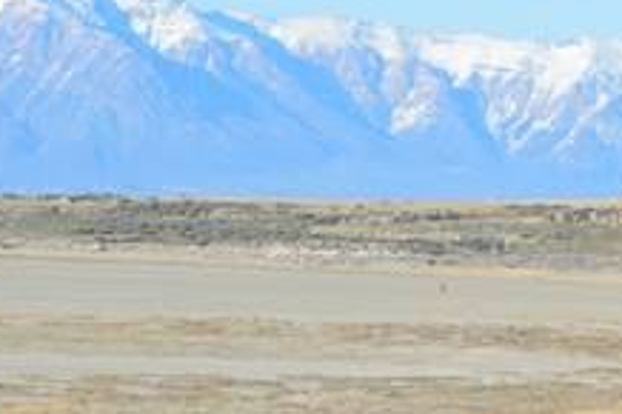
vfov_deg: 3.2
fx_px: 7424
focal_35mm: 430
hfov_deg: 4.8
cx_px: 1053
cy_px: 488
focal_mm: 78
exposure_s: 1/500
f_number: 11
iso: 400
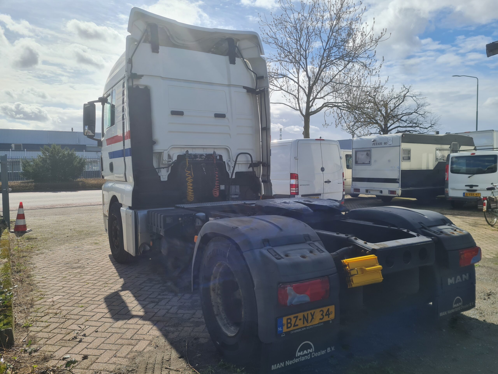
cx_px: 249
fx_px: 374
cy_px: 187
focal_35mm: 26
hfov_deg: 67.3
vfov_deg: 53.1
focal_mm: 5.4
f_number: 1.8
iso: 50
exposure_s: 1/3752
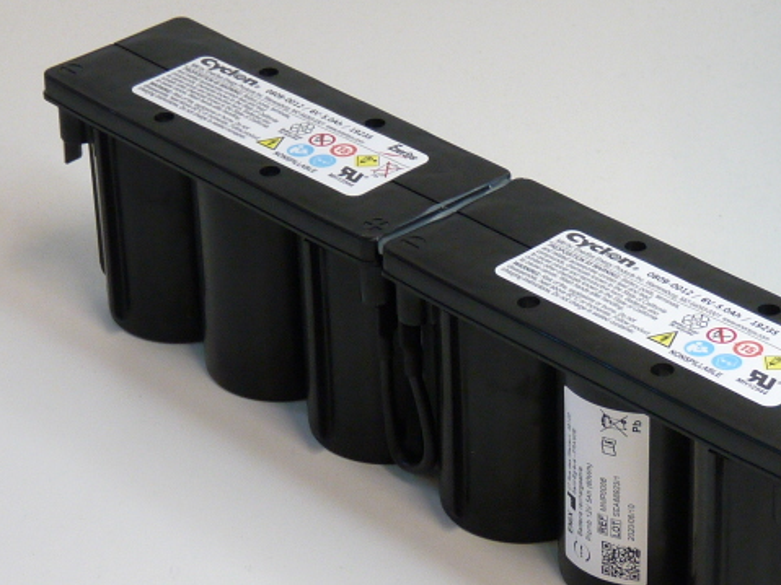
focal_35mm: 135
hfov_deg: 14.6
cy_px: 381
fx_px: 3045
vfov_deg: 11.0
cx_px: 466
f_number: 3.2
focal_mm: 10.1
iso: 200
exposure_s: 1/30
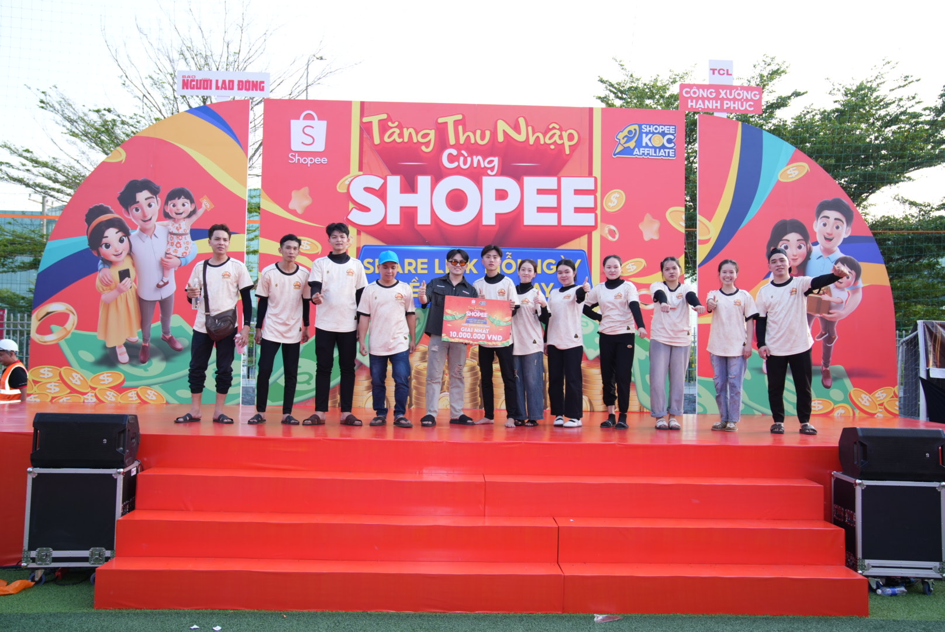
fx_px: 788
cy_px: 316
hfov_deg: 61.9
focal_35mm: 30
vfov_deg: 43.7
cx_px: 472
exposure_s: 1/250
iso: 200
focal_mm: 30
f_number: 4
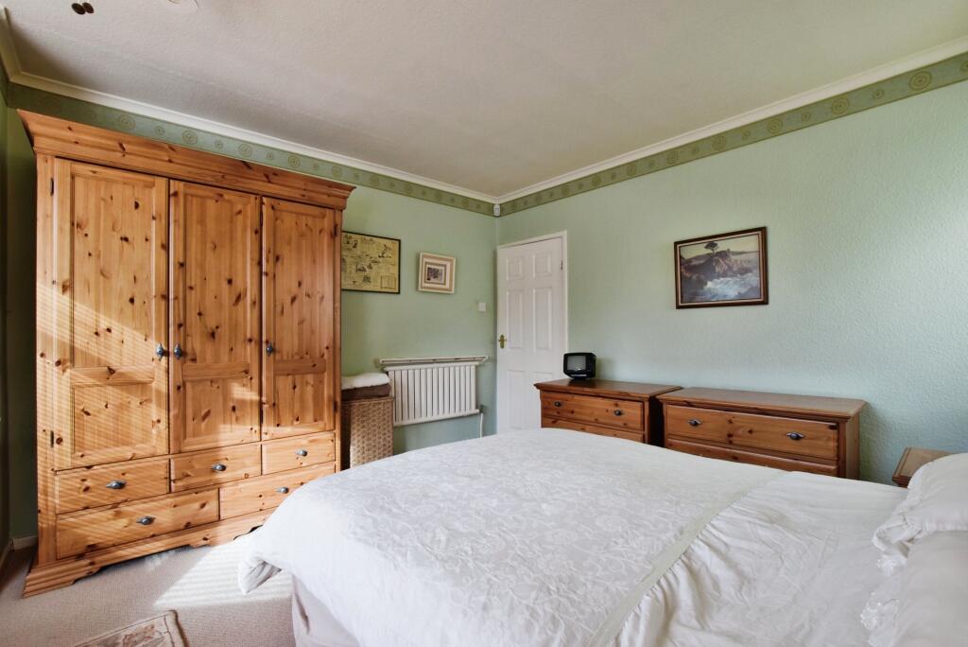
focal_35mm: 15
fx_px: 404
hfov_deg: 100.4
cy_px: 324
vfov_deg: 77.4
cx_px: 484
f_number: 8
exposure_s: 1/80
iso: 640
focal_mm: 10
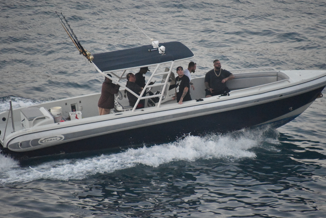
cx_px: 169
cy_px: 100
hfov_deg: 5.5
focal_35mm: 375
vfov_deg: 3.7
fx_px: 3396
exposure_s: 1/640
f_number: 5.6
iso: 10000
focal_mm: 300
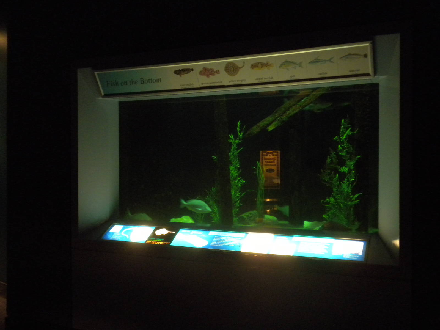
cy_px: 165
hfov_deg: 50.1
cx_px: 220
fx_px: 470
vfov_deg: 38.7
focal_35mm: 37
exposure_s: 1/12.3
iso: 400
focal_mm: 6.6
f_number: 3.5
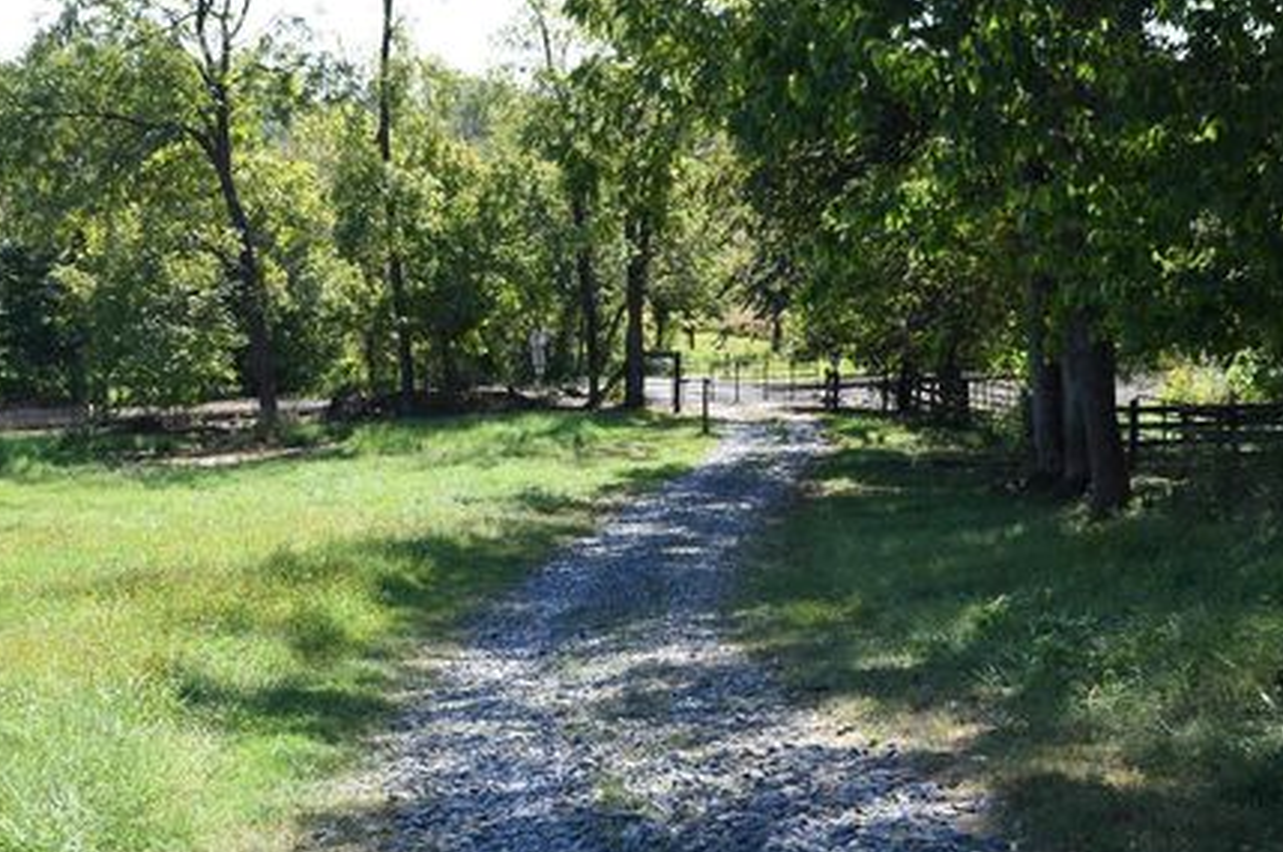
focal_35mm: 56
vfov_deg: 24.1
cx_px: 604
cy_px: 420
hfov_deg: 35.7
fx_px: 1993
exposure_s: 1/125
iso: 100
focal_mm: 24
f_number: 5.6
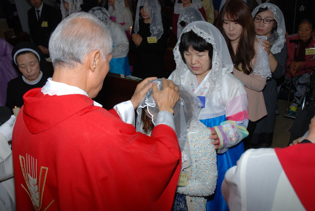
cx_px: 158
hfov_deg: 53.0
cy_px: 106
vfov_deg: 37.0
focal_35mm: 36
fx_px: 316
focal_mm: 24
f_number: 7.1
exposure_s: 1/60
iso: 200
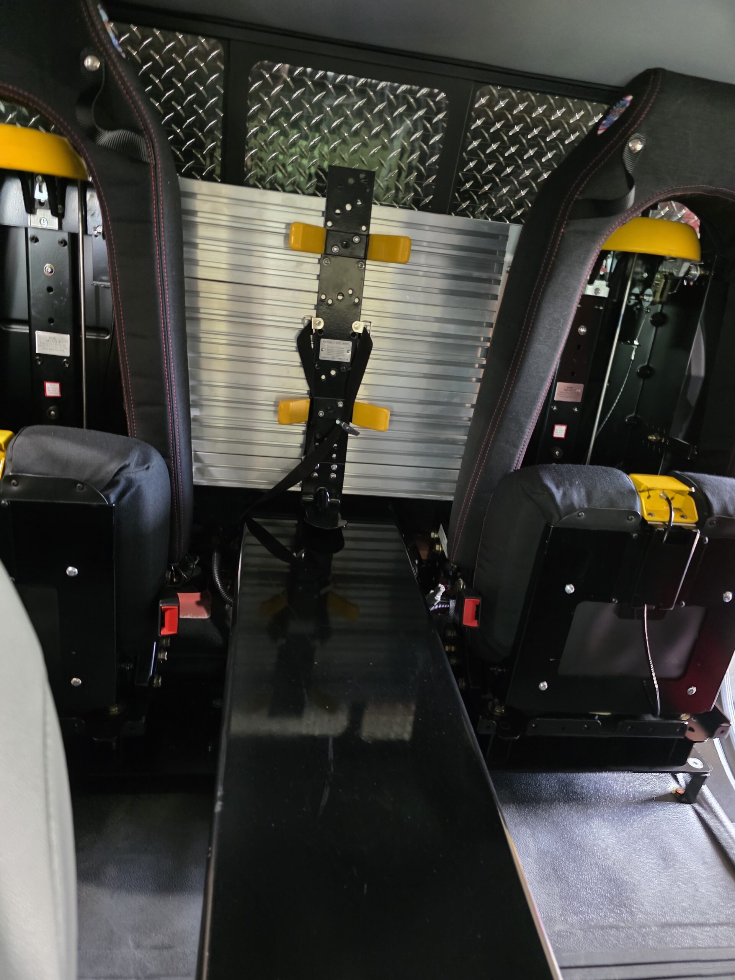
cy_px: 490
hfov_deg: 58.9
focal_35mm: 23
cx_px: 368
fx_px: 651
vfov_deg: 73.9
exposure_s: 1/30
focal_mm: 6.3
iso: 1250
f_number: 1.7
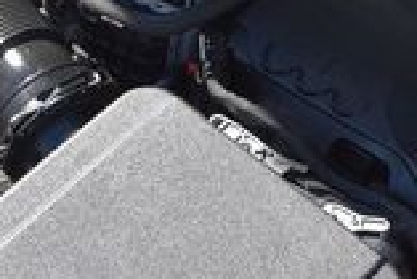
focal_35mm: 110
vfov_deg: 12.4
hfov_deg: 18.4
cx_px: 332
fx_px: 1275
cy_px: 217
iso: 200
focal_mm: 18
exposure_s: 1/250
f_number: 7.1
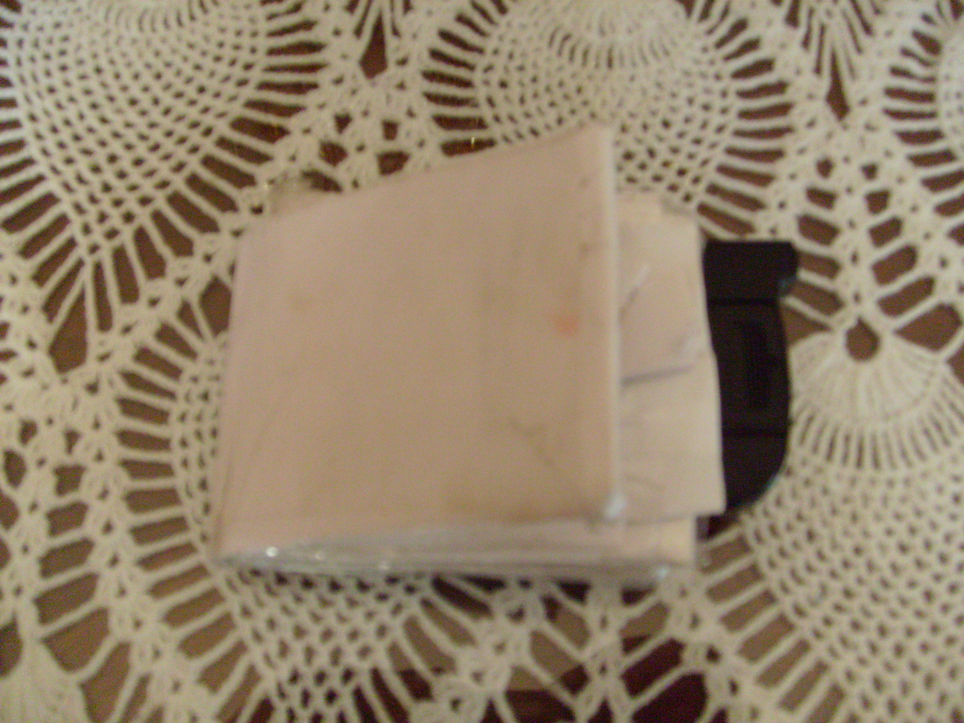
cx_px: 482
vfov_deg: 40.7
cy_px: 362
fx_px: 975
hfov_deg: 52.6
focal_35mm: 35
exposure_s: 1/10
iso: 200
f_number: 2.8
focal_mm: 5.8
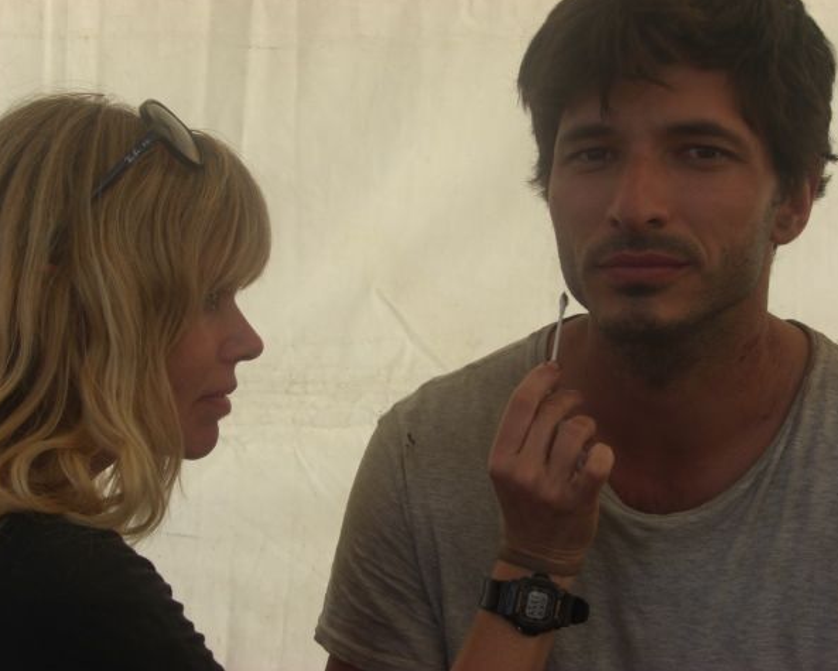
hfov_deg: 31.4
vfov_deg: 25.4
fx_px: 1489
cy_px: 333
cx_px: 418
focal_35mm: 60
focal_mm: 11.8
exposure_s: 1/200
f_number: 5
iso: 80
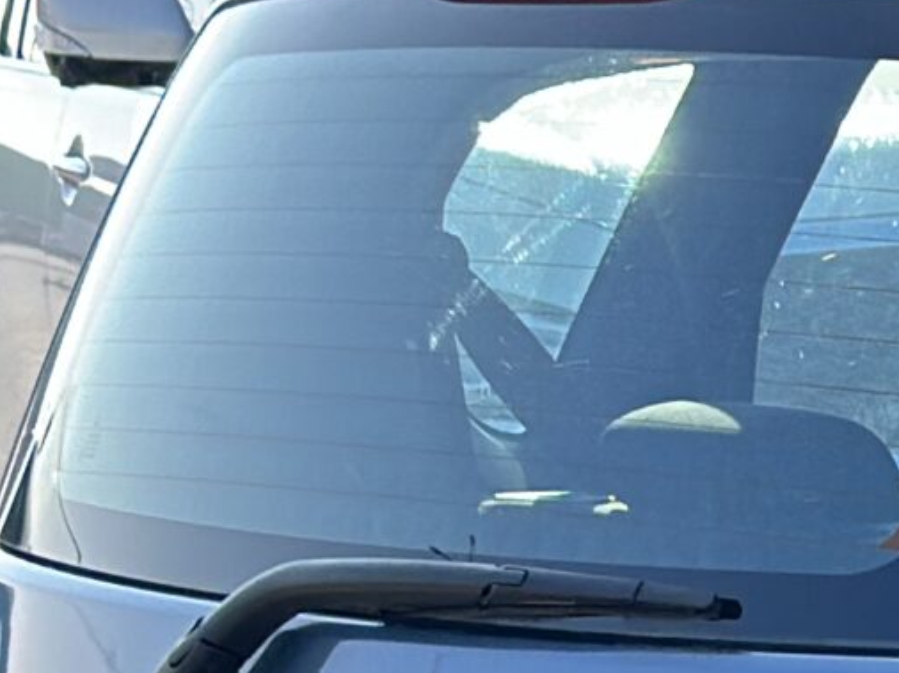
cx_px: 1985
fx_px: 6308
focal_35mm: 243
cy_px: 1087
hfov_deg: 7.7
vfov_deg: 6.0
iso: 80
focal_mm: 6.86
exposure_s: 1/1073
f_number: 1.78
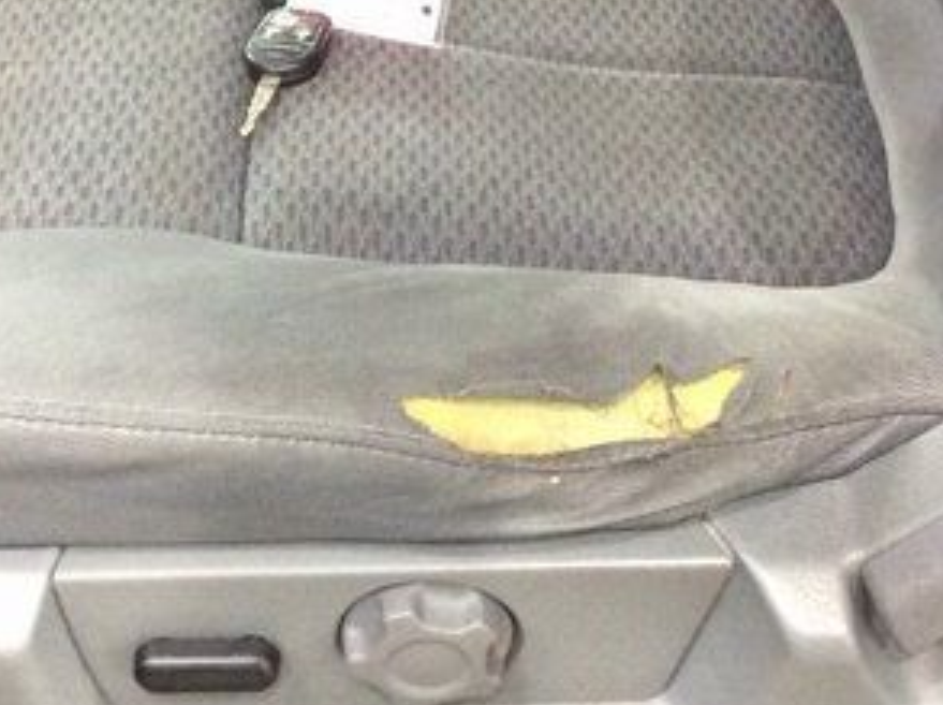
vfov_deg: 20.6
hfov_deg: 27.8
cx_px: 383
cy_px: 84
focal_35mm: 70
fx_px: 1905
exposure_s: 1/17
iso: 320
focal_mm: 3.3
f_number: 2.4
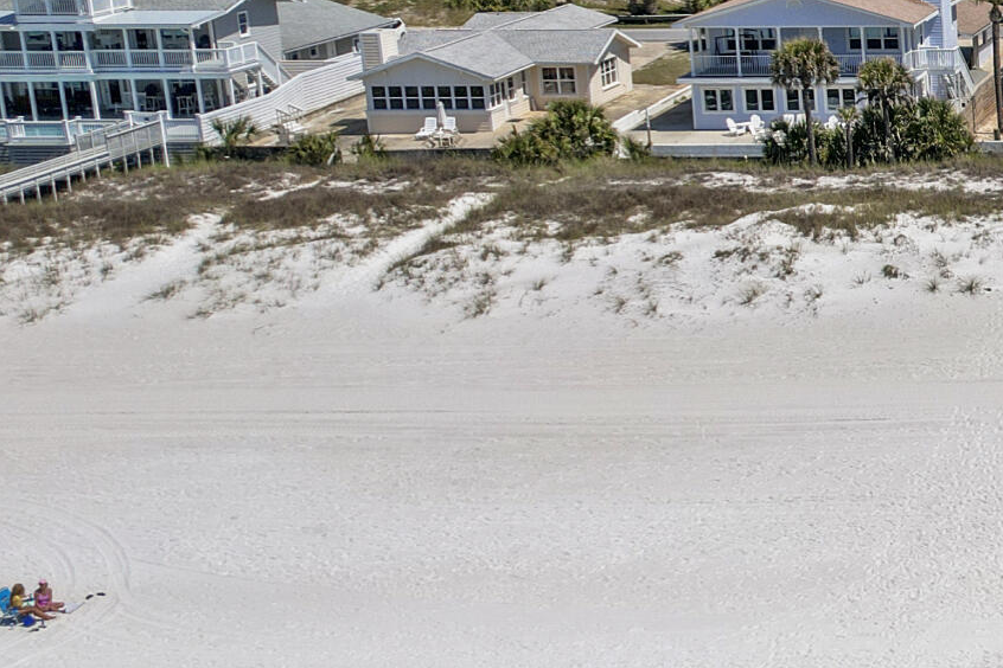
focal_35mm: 78
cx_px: 1587
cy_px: 319
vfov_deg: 17.5
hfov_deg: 21.1
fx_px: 2173
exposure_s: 1/2500
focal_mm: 8.38
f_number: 2.8
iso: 100
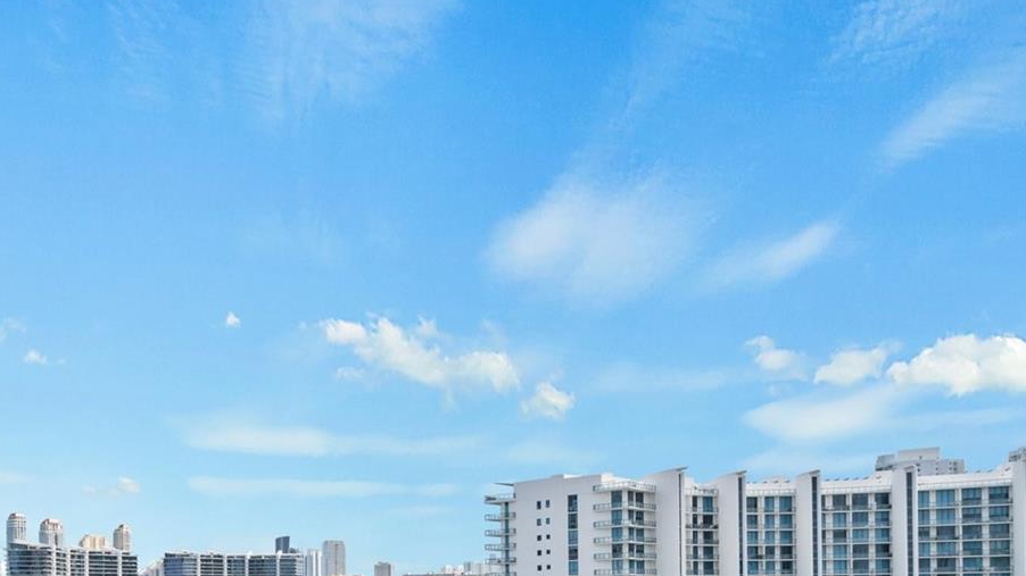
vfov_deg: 39.1
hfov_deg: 66.9
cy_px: 578
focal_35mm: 26
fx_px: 707
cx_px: 245
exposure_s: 1/400
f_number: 8
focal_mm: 14
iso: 200
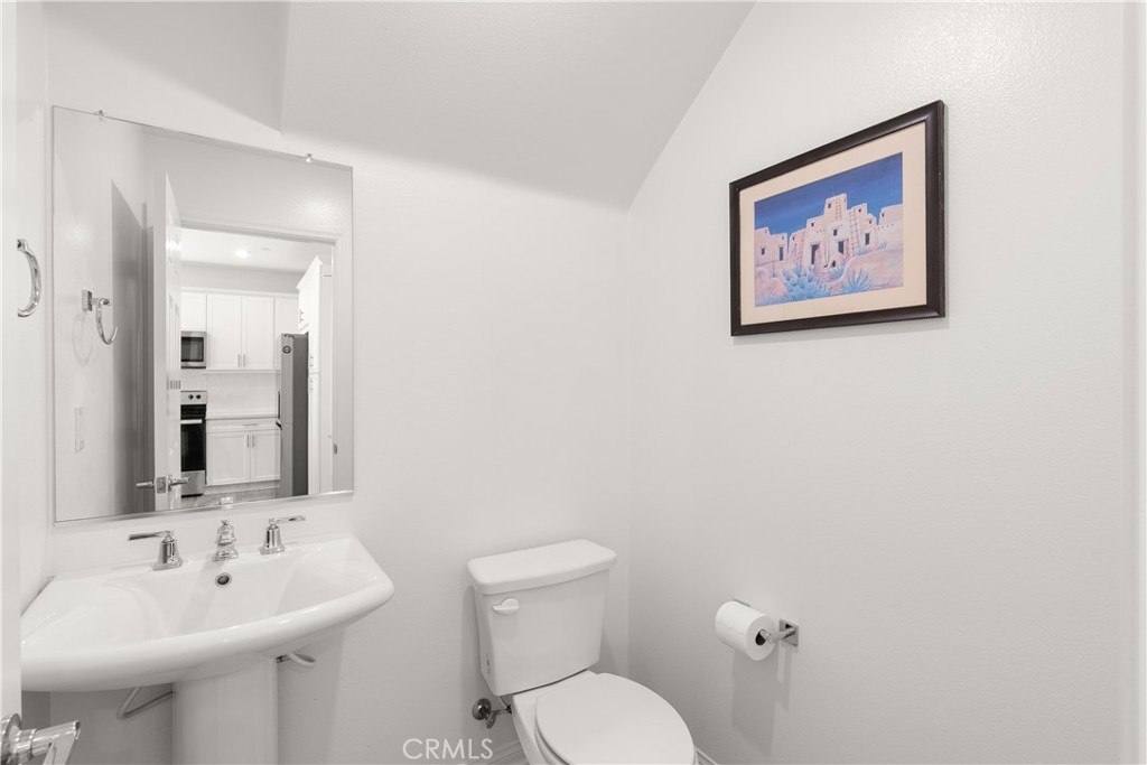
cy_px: 382
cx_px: 574
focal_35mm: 16
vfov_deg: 73.8
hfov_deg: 96.7
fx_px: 510
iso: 640
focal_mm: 16
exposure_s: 1/4
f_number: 9
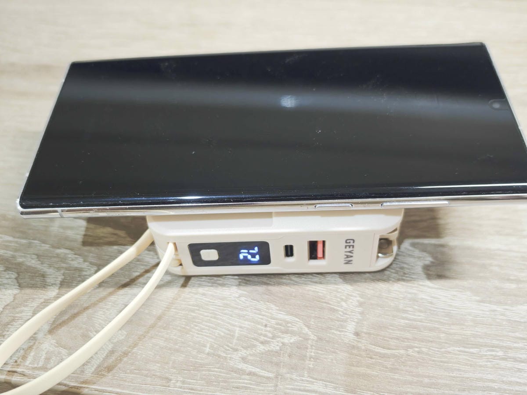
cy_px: 198
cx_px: 264
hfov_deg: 52.6
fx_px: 533
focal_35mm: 35
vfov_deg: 40.7
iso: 683
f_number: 2
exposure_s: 1/60
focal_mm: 8.72
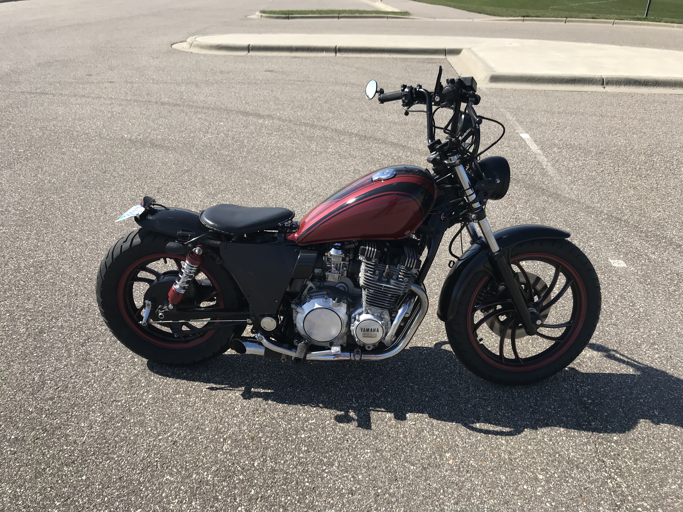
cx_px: 342
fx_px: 552
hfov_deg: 63.4
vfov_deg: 49.7
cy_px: 256
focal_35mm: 28
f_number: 1.8
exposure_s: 1/1597
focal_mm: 3.99
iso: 20
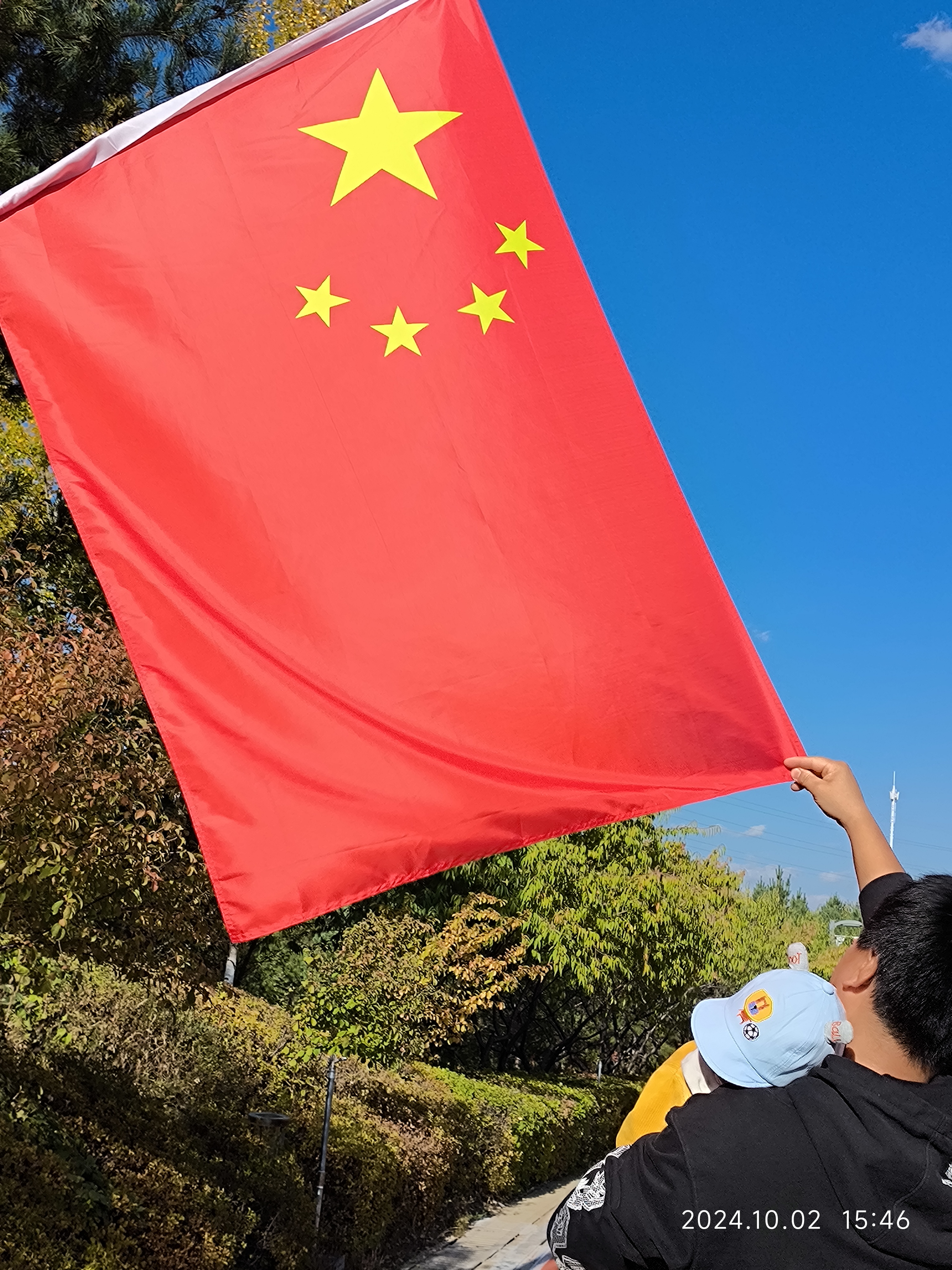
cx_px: 476
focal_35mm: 43
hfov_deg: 33.6
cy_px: 635
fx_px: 1577
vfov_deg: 43.9
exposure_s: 1/3646
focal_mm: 5.35
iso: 80
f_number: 1.7
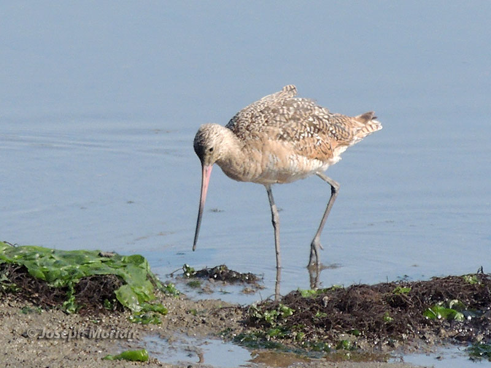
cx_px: 246
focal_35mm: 550
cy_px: 184
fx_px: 7801
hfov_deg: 3.6
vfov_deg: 2.7
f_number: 4.9
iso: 200
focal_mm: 98.1
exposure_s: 1/800
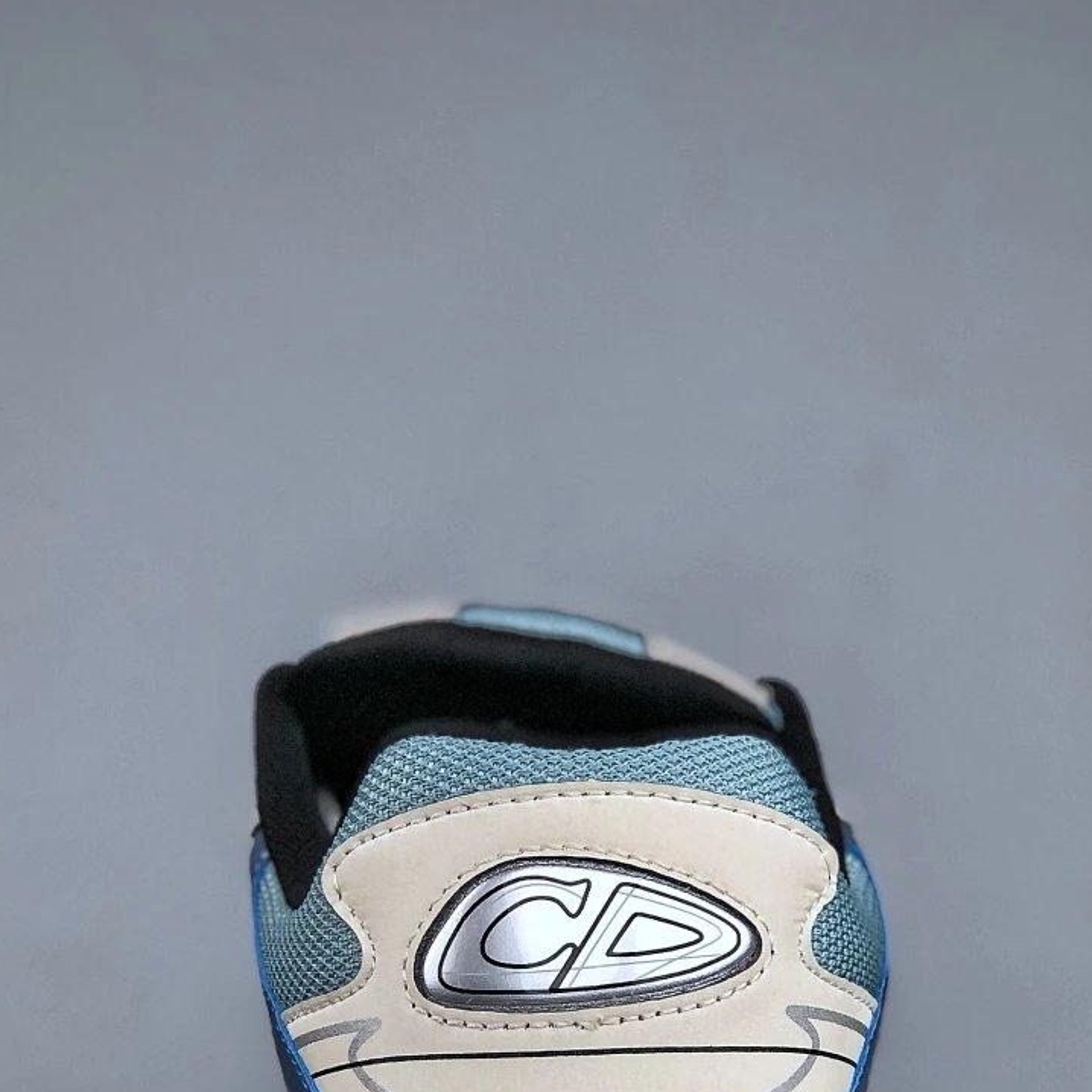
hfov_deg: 17.2
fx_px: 3605
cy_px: 887
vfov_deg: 17.1
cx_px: 570
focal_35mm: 101
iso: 32
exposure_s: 1/100
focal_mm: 6.6
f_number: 2.8
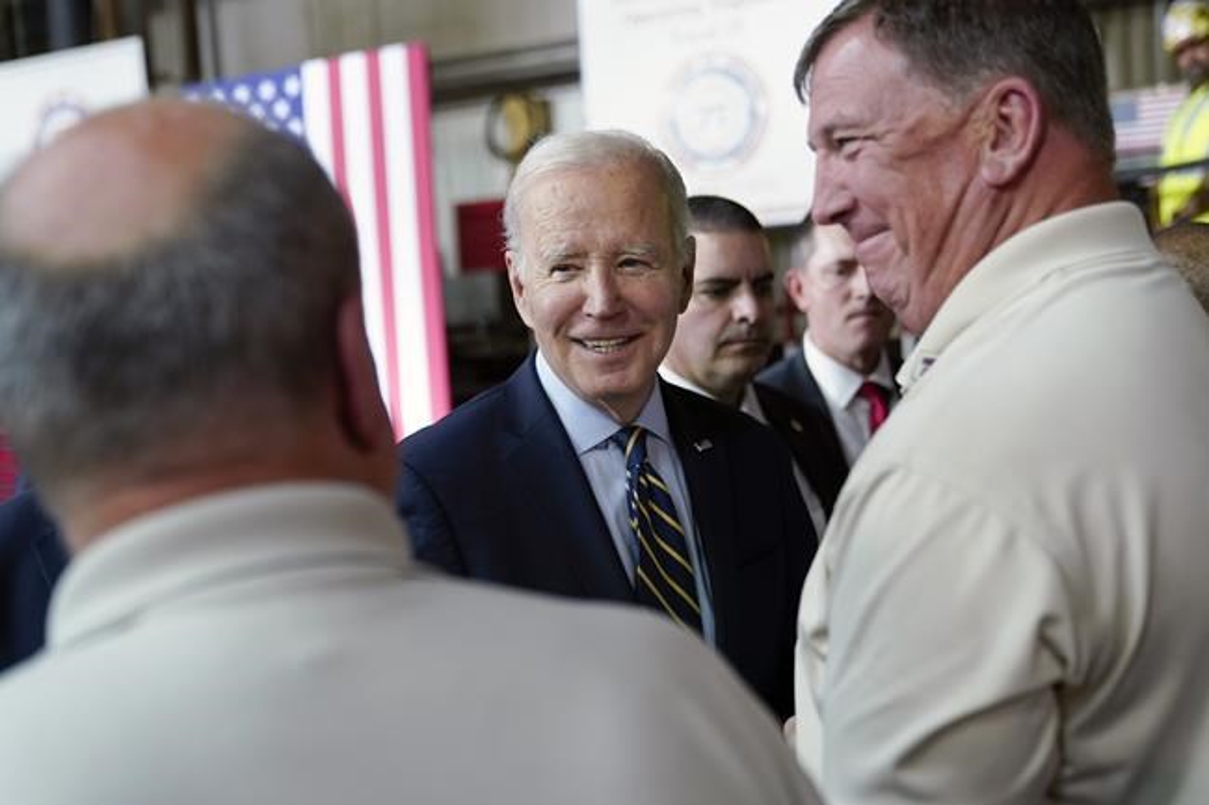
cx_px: 604
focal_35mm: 45
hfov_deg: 43.6
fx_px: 1511
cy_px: 402
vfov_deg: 29.8
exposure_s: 1/320
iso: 2500
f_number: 2.8
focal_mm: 45
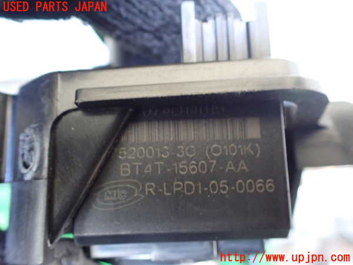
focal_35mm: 30
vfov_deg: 46.8
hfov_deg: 60.0
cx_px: 176
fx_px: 306
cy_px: 132
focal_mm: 5.4
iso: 1000
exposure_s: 1/30
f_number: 2.3
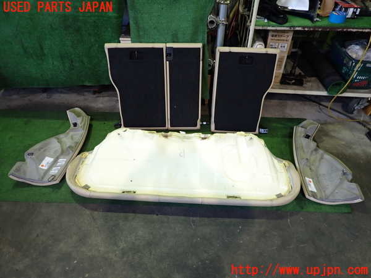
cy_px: 139
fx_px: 268
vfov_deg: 54.9
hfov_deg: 69.4
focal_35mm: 25
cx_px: 186
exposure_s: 1/30
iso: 320
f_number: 2
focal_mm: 4.5
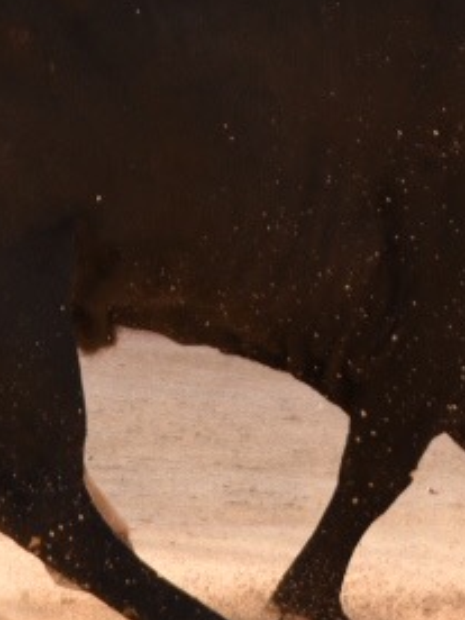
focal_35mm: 688
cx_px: 290
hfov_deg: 2.2
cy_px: -283
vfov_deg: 2.9
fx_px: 12323
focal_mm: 122
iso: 400
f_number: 5.6
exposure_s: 1/640
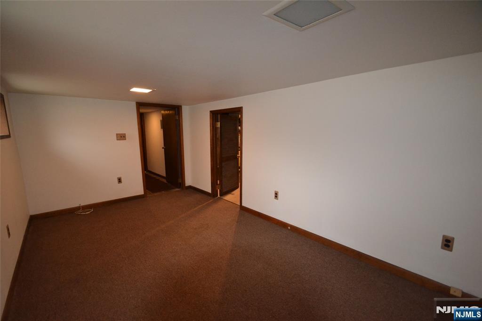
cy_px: 160
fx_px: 201
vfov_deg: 77.3
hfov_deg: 100.4
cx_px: 241
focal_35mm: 15
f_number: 3.5
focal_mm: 10
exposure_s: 1/60
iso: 2200
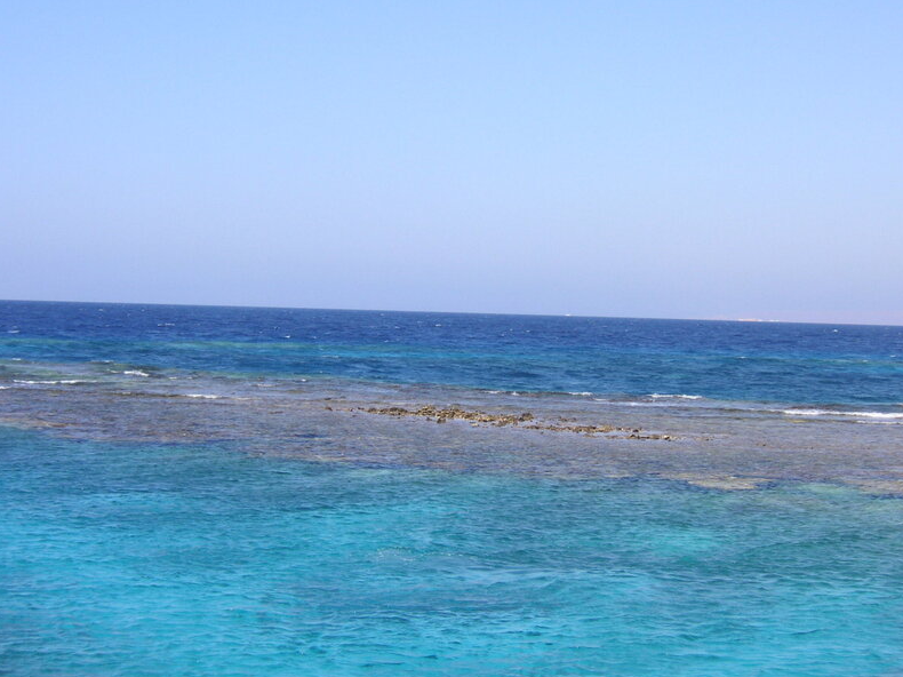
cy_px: 341
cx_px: 450
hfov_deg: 25.3
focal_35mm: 77
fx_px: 2008
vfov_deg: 19.1
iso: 50
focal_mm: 12.6
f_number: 4.4
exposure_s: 1/350
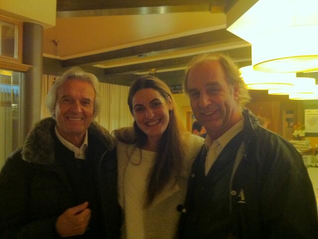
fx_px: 322
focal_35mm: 35
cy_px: 120
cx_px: 159
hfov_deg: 52.6
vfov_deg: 40.7
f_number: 2.8
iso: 1000
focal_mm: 3.85
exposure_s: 1/15
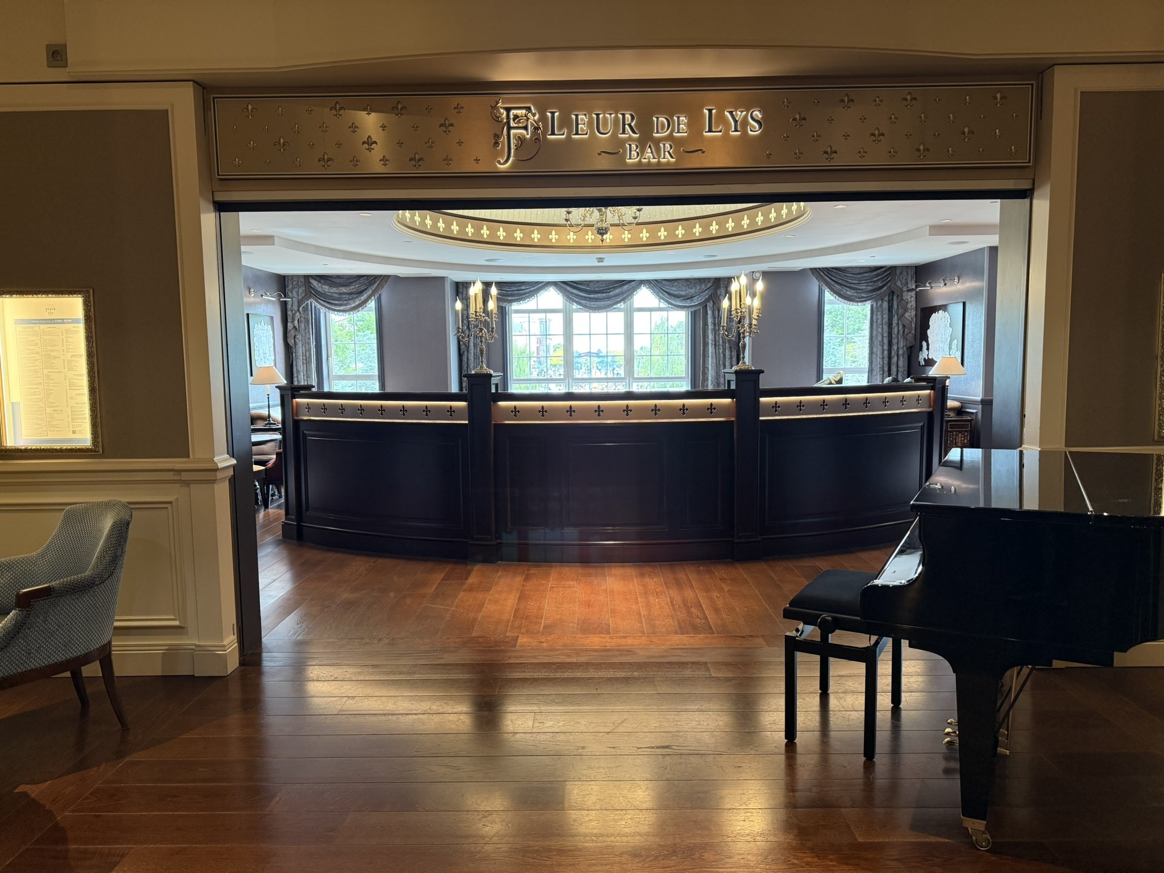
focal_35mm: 24
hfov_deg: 71.6
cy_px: 436
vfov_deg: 56.8
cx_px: 582
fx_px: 807
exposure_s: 1/57
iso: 250
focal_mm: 6.76
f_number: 1.78
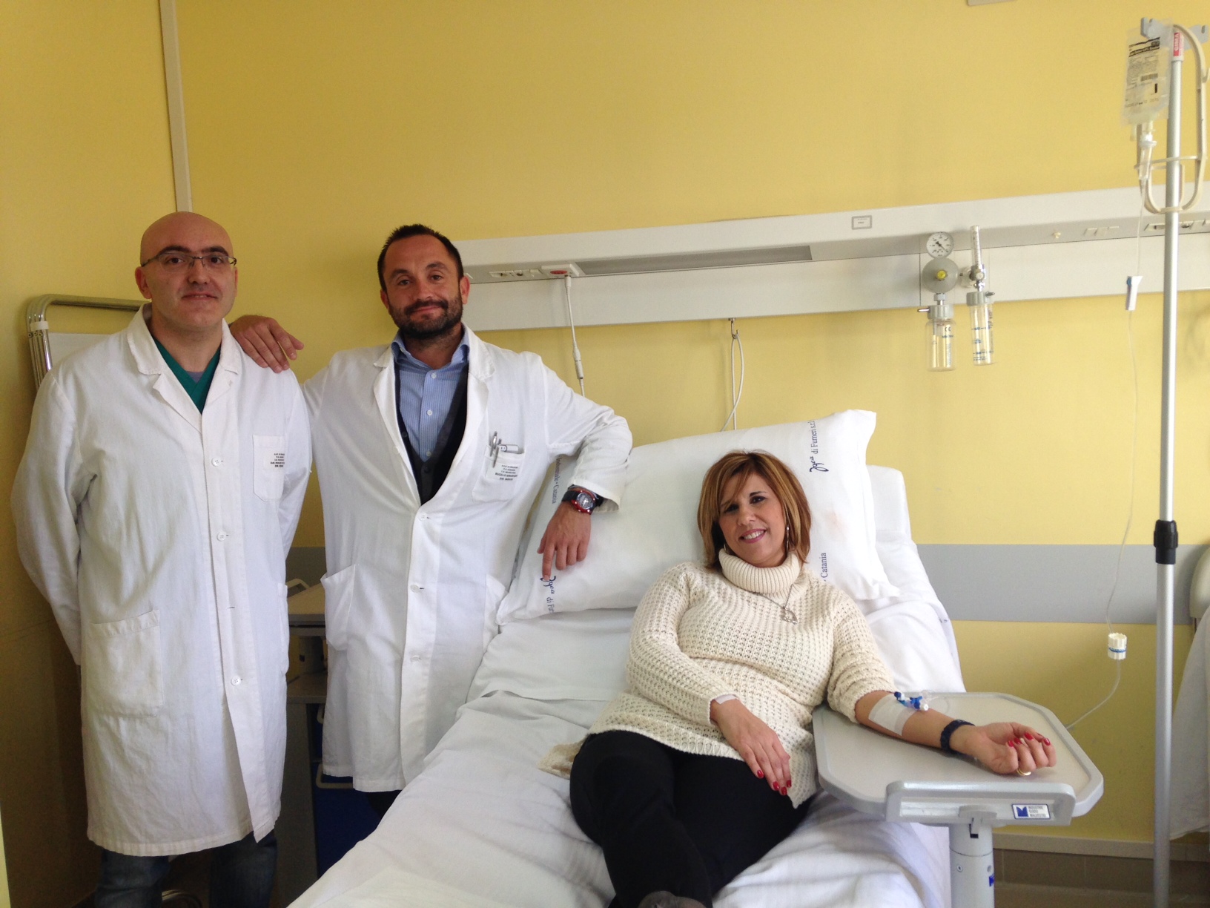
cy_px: 454
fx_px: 1154
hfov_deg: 55.4
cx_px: 605
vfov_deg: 42.9
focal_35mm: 33
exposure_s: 1/60
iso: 64
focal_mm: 4.12
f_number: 2.4
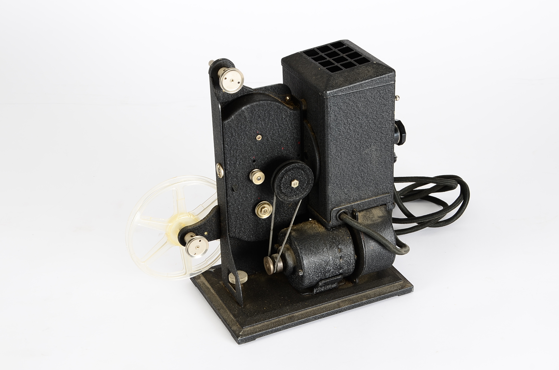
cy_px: 185
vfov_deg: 19.6
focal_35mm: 69
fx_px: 1069
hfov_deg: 29.3
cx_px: 305
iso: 100
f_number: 10
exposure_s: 1/100
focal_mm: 42
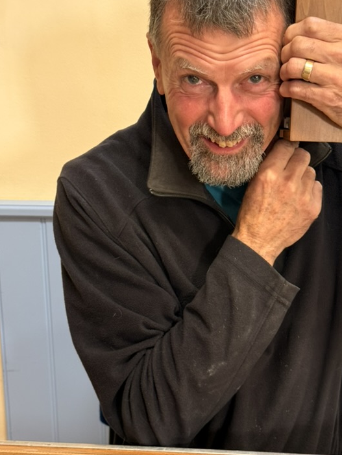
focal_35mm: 70
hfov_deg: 20.9
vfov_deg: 27.8
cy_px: 224
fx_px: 922
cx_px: 248
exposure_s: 1/60
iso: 160
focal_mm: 6.76
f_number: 1.78
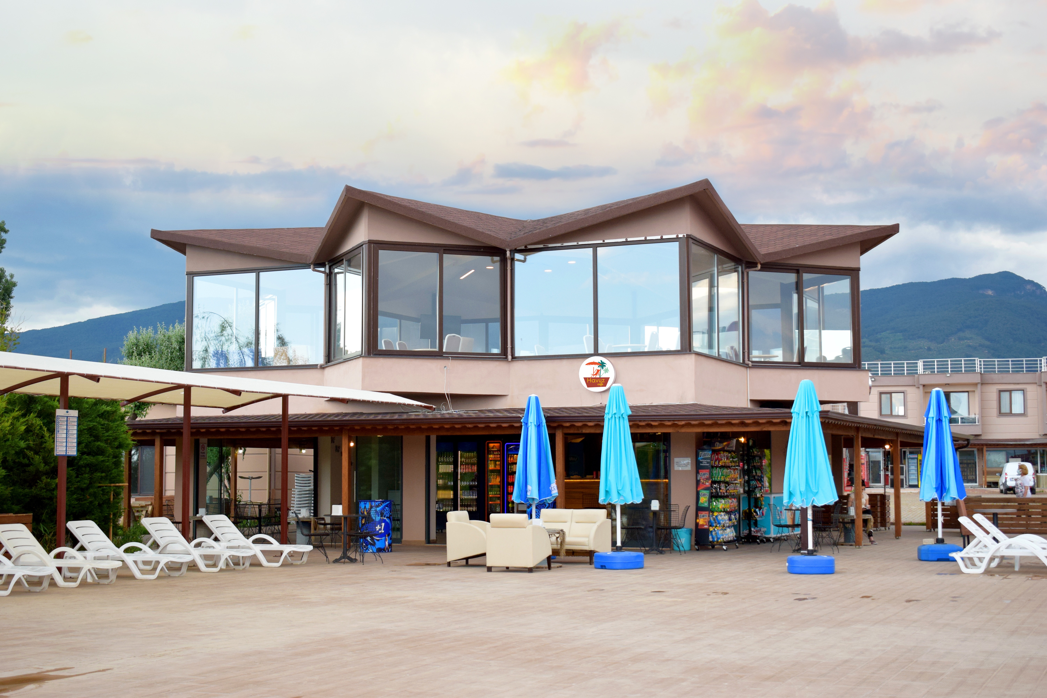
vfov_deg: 26.5
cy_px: 349
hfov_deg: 38.9
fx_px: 1483
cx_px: 524
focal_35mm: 51
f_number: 5
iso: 800
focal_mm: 34
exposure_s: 1/500
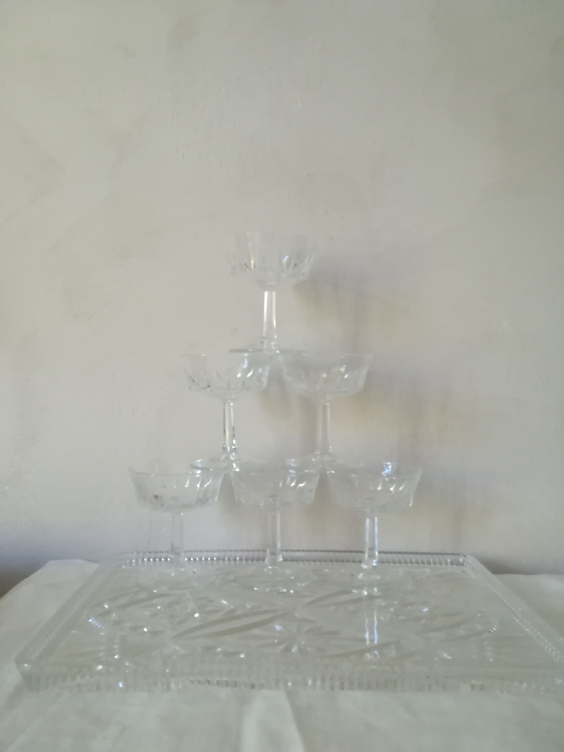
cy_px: 376
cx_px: 282
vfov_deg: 67.3
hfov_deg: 53.1
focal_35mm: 26
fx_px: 565
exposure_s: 1/25
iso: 320
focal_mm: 3.83
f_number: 2.2
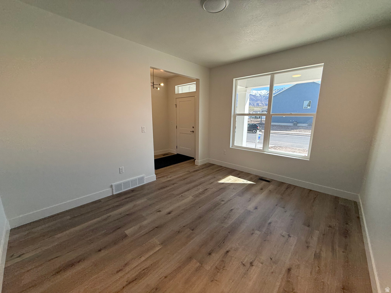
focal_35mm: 14
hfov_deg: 102.1
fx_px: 158
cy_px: 146
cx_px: 196
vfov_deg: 85.7
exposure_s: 1/225
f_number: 2.2
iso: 64
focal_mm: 2.22
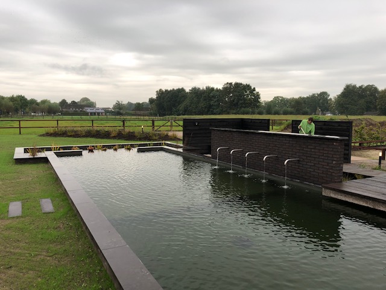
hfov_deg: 61.7
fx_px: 323
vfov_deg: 48.2
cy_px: 145
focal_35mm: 29
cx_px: 193
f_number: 1.8
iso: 32
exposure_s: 1/100
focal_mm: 3.99
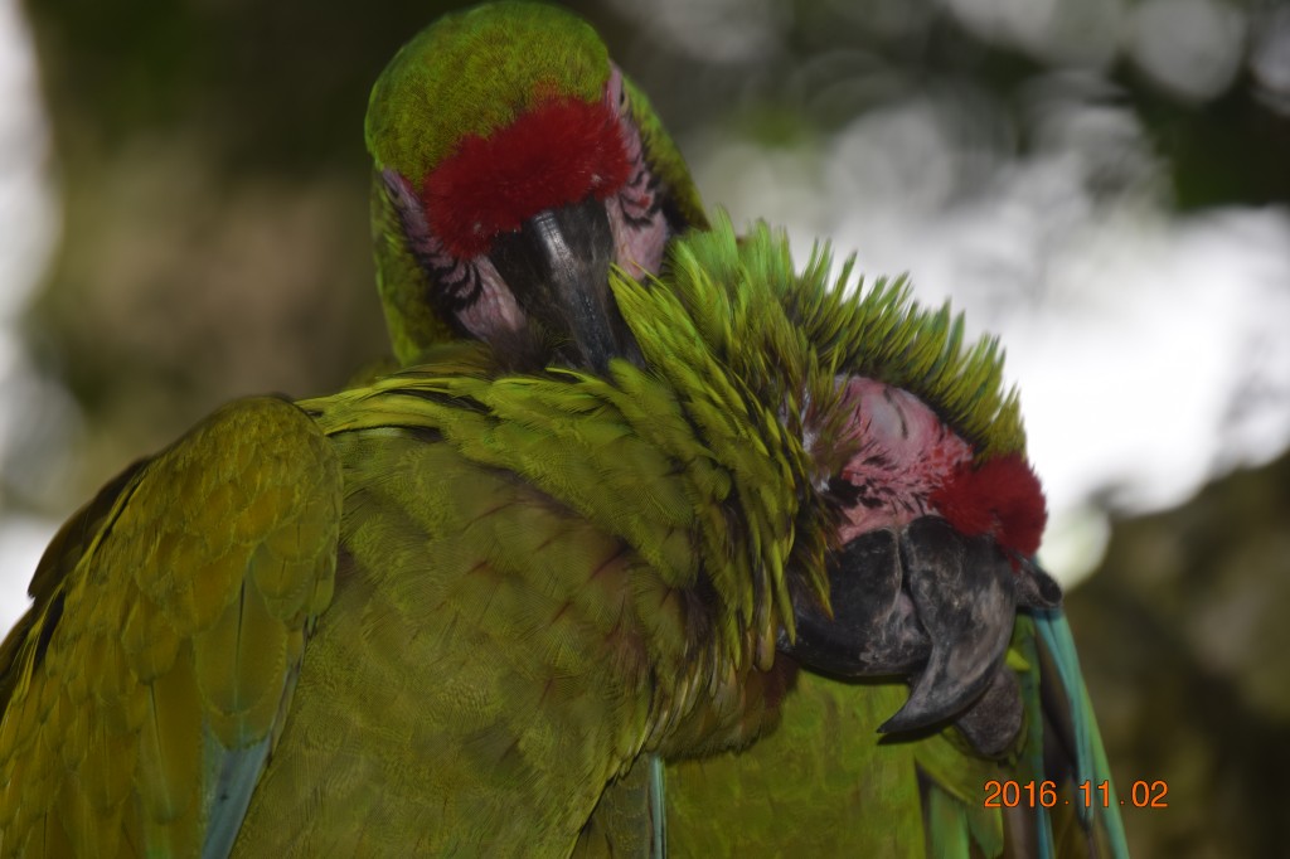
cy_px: 430
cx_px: 645
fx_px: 10746
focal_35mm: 300
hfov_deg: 6.9
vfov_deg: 4.6
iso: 125
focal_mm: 200
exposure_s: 1/125
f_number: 5.6
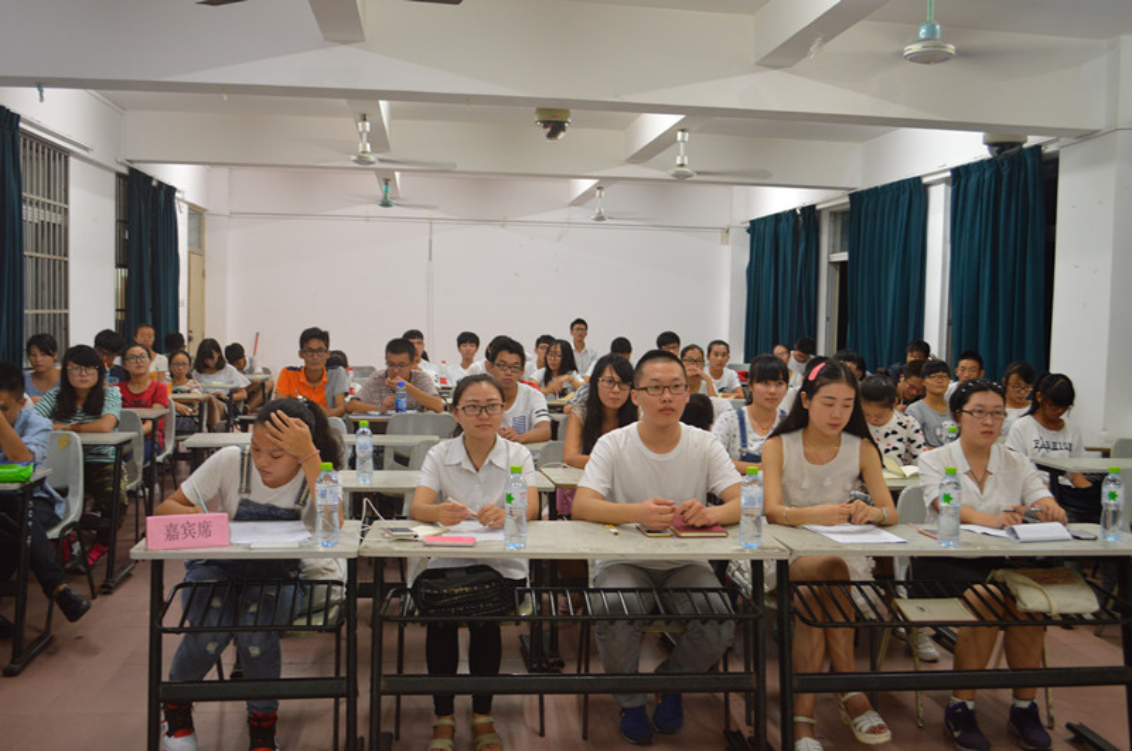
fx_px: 1036
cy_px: 376
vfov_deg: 39.9
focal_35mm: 33
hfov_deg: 57.3
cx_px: 566
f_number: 3.8
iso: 400
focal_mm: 22
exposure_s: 1/25
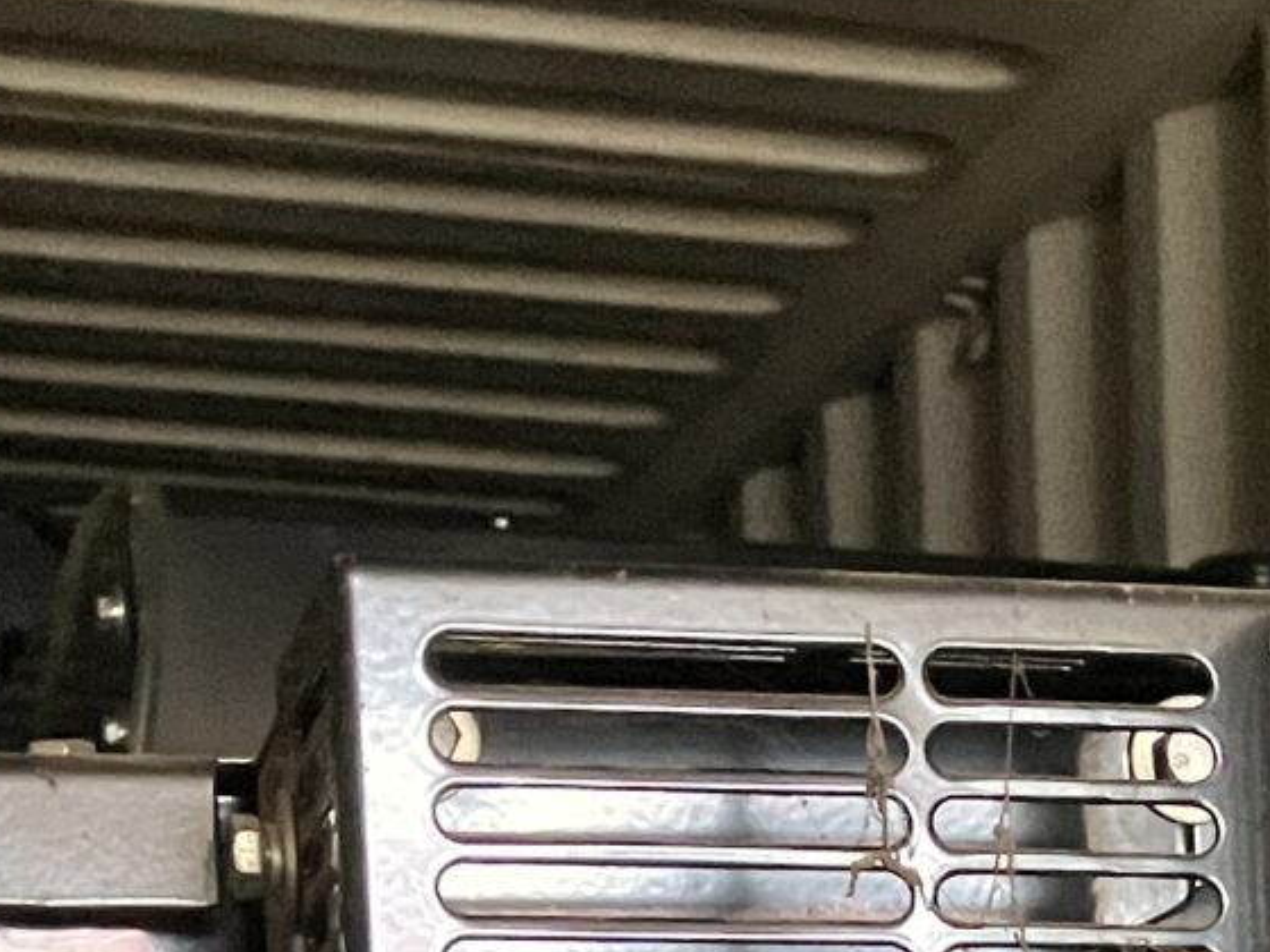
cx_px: 1749
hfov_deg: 14.6
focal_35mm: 128
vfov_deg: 10.6
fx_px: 4696
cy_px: 1897
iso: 400
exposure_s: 1/40
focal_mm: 3.99
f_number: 1.8
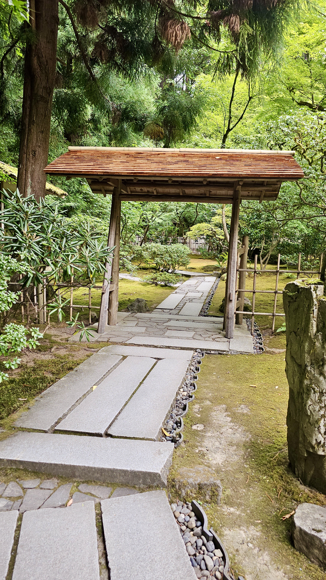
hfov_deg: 44.4
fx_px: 400
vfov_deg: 71.9
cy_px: 285
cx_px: 168
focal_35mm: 26
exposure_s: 1/180
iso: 125
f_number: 1.7
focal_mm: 6.3
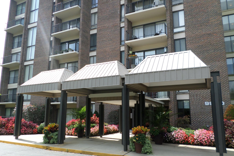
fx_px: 175
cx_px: 117
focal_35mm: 27
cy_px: 84
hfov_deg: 67.4
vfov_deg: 47.9
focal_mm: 4.5
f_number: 2.5
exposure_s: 1/500
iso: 80
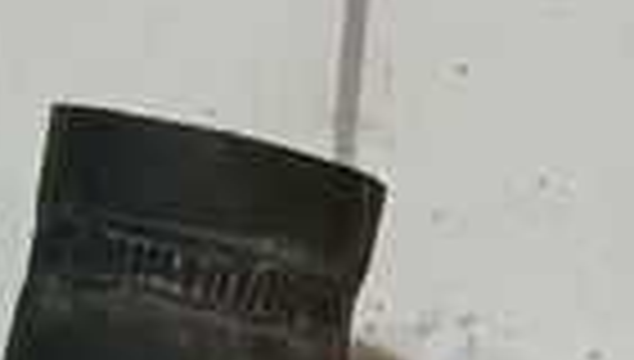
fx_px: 3588
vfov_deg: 5.5
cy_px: 994
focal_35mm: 213
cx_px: 1475
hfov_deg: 9.2
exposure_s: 1/50
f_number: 1.8
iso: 50
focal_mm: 4
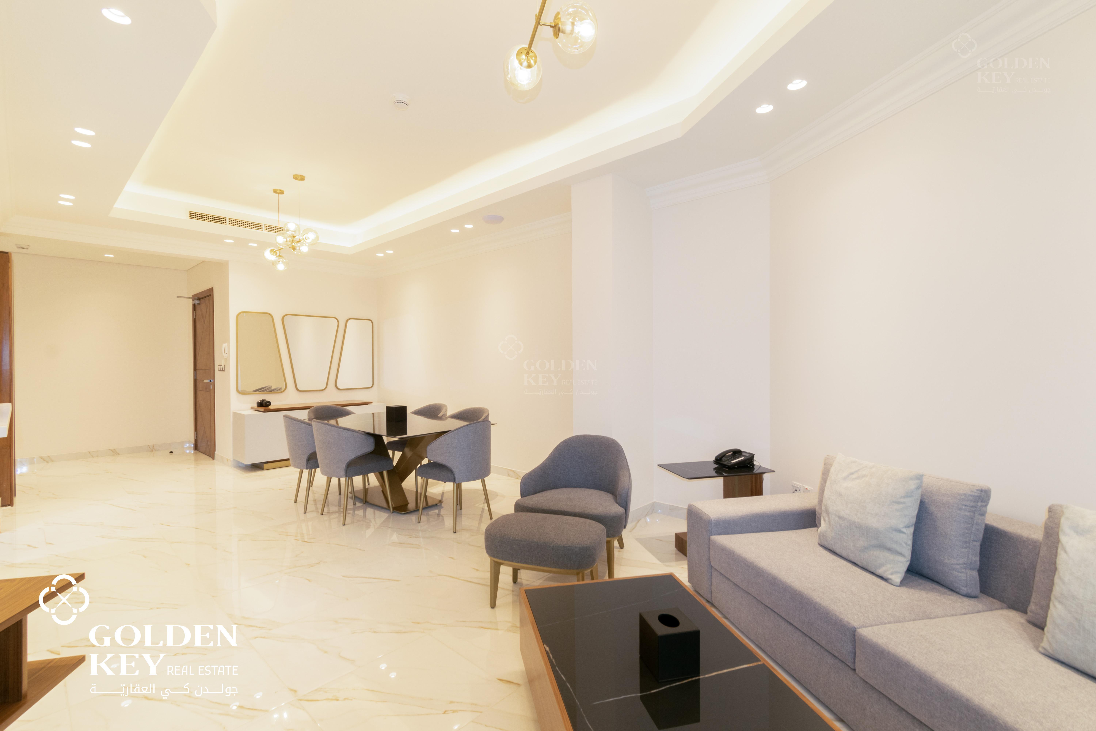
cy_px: 366
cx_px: 548
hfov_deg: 100.4
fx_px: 457
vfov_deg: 77.3
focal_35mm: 15
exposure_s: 1/10
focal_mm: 10
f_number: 10
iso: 200
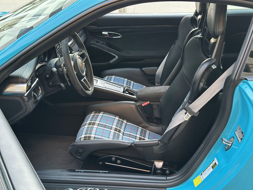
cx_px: 126
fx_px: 351
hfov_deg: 39.7
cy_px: 95
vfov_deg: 30.3
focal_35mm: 48
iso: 250
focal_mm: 6.86
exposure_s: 1/40
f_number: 1.78
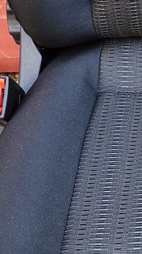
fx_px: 778
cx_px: 229
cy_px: 10
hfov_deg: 10.0
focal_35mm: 116
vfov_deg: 18.1
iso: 125
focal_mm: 5.54
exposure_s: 1/100
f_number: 1.8
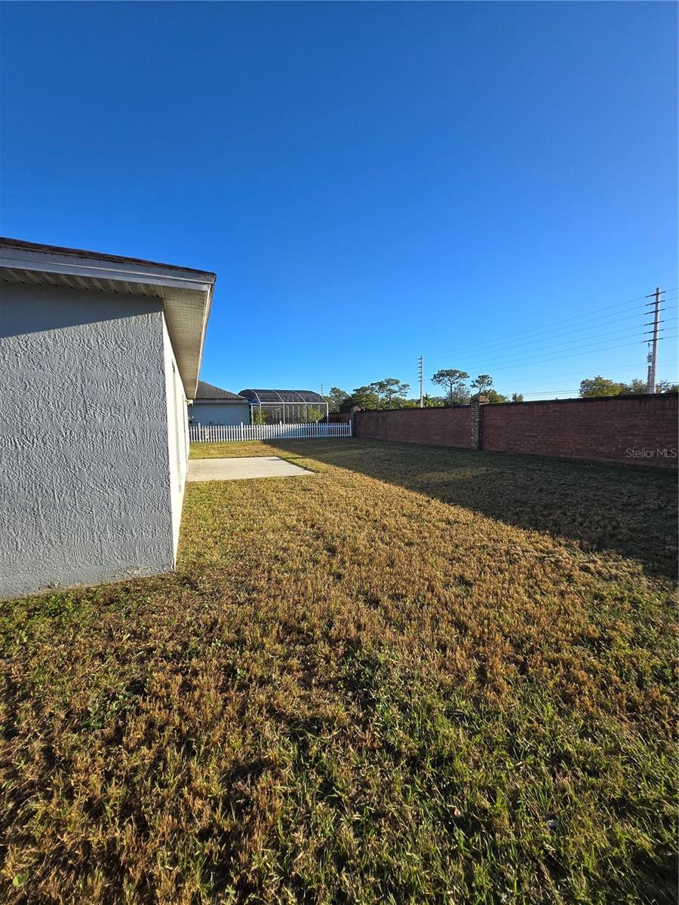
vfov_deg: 106.2
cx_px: 340
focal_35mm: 13
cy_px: 452
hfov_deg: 89.9
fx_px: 340
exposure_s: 1/701
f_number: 2.2
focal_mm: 1.7
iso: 25
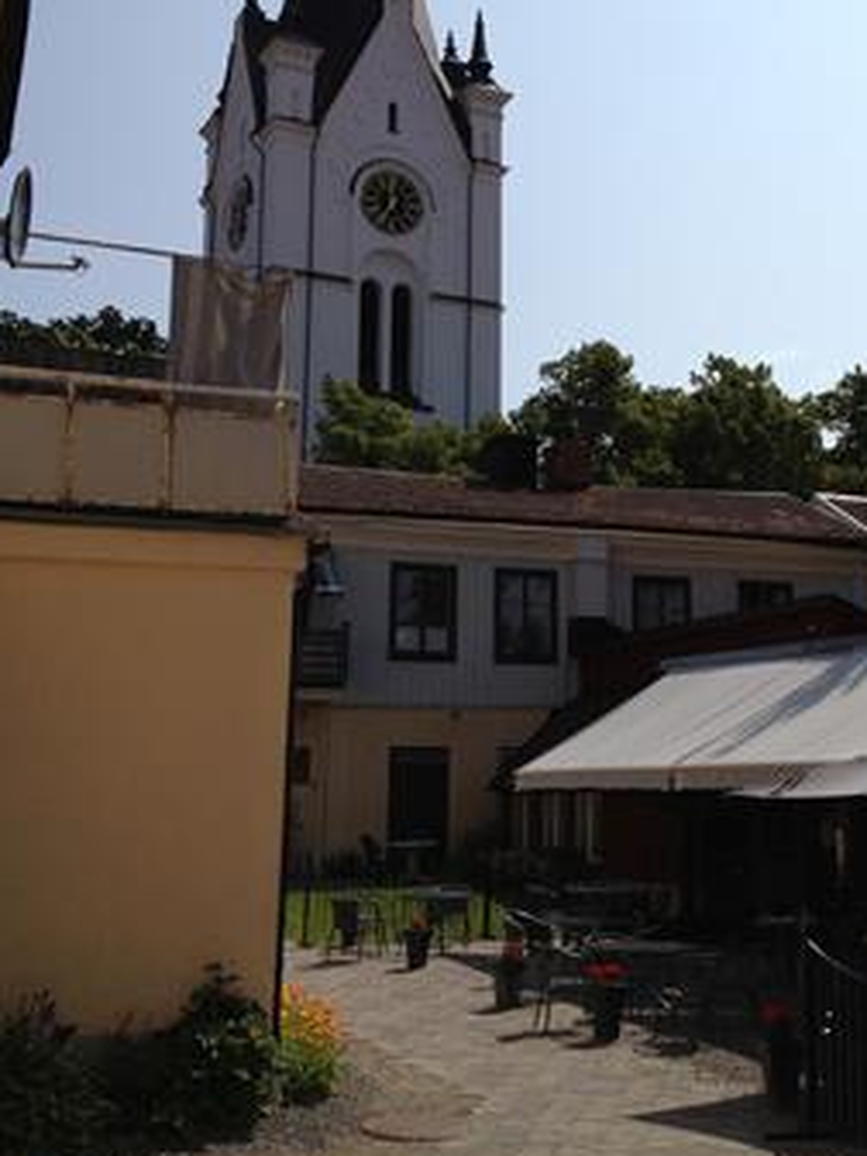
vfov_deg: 38.0
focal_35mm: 50
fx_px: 1670
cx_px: 592
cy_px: 434
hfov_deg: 28.9
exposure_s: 1/3690
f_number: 2.4
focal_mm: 4.28
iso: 50
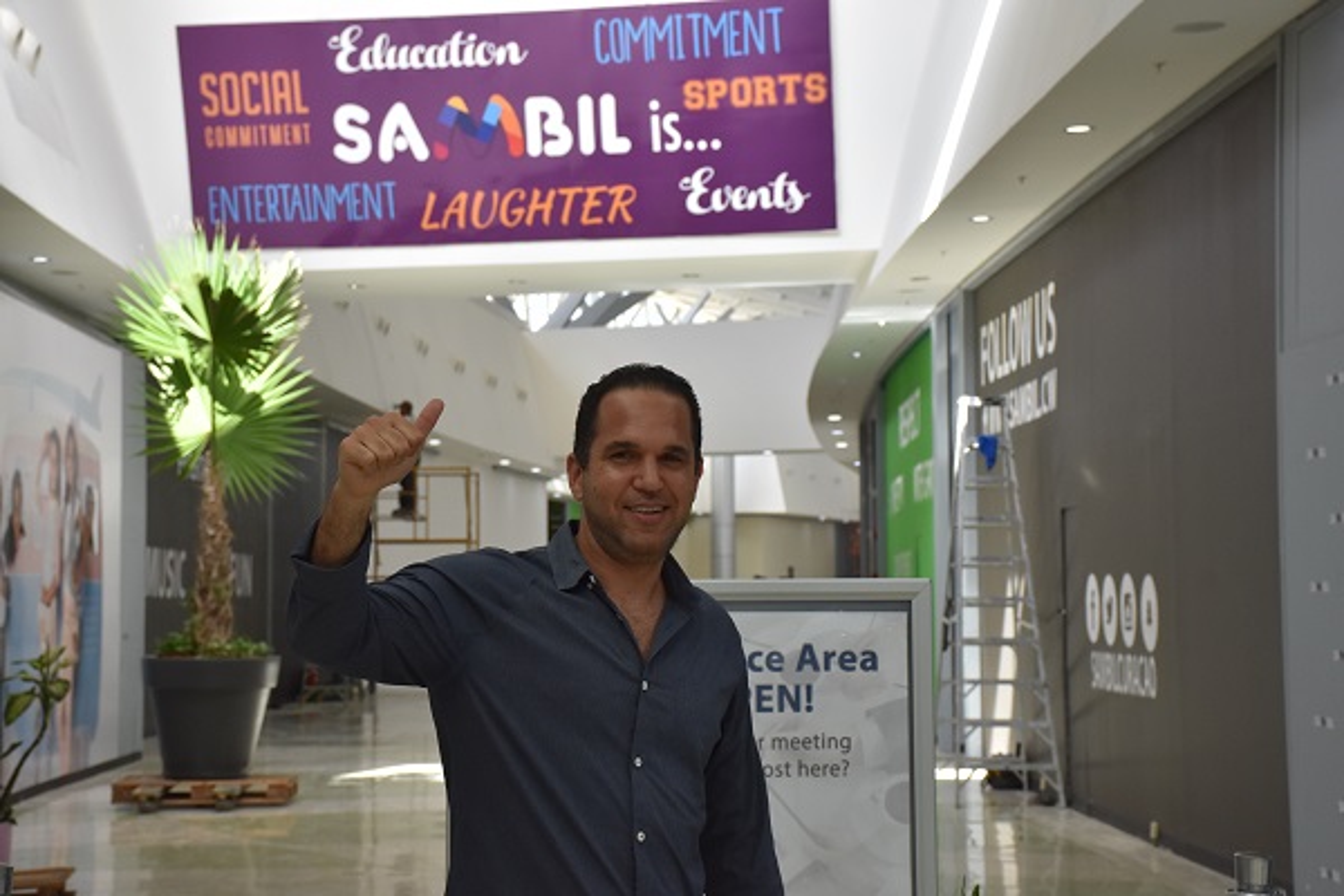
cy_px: 448
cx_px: 672
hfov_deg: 27.0
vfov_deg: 18.2
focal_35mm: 75
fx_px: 2800
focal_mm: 50
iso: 800
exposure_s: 1/320
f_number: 8
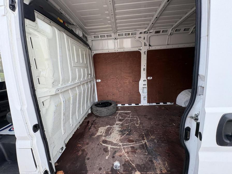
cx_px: 116
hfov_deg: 102.1
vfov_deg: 85.7
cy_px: 87
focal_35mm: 14
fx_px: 94
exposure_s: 1/99
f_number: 2.2
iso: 160
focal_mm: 2.22
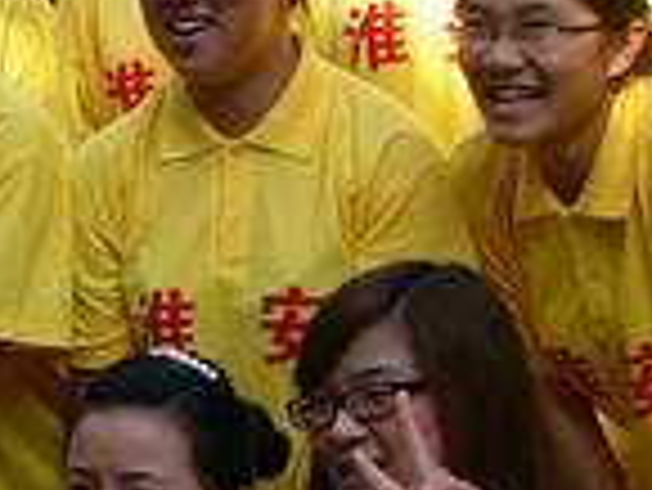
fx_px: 3732
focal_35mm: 198
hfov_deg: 9.6
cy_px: 339
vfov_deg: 7.5
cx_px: -450
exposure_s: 1/160
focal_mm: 6
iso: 50
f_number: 4
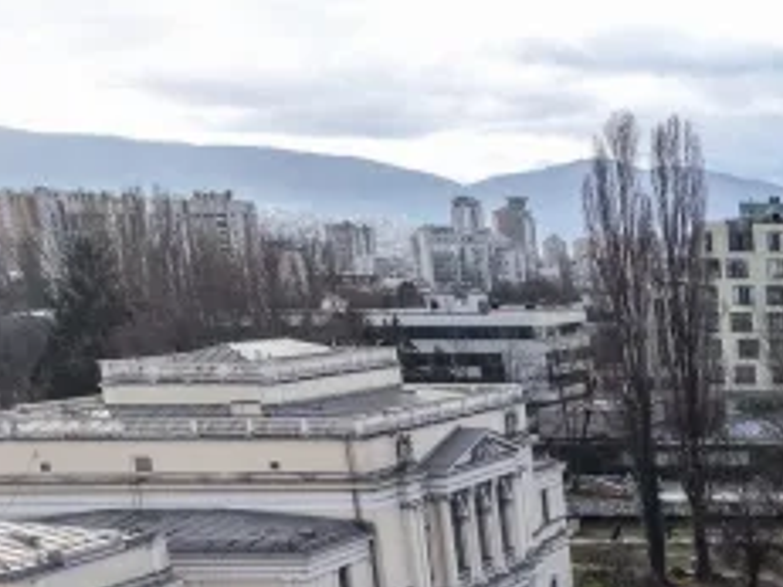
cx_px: 1234
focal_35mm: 79
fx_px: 1786
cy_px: 733
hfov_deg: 20.5
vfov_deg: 17.6
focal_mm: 8.67
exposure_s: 1/500
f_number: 1.8
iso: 100
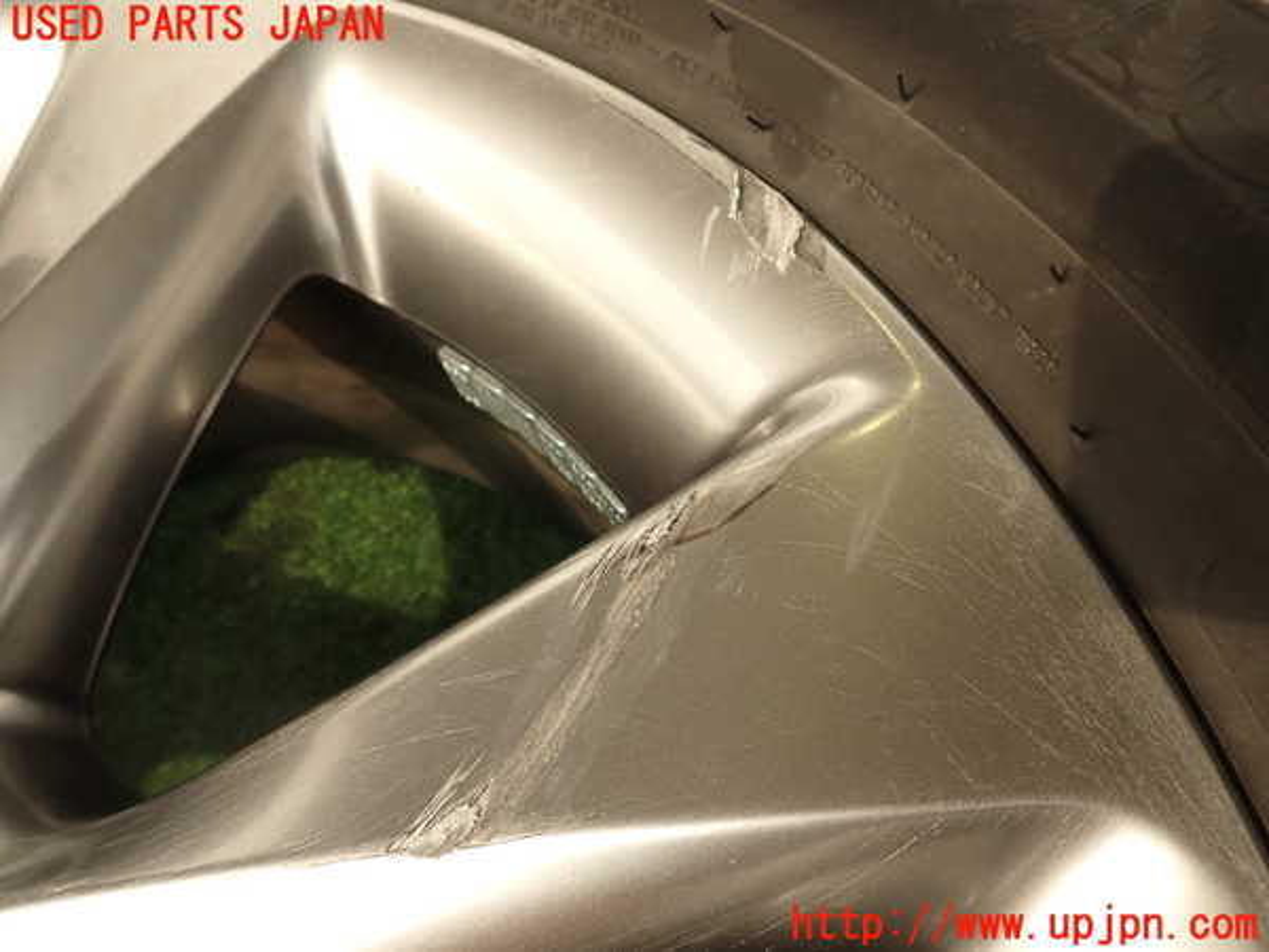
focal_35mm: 25
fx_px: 916
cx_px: 634
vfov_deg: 54.9
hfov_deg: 69.4
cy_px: 476
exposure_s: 1/500
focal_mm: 4.5
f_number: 2.8
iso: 100
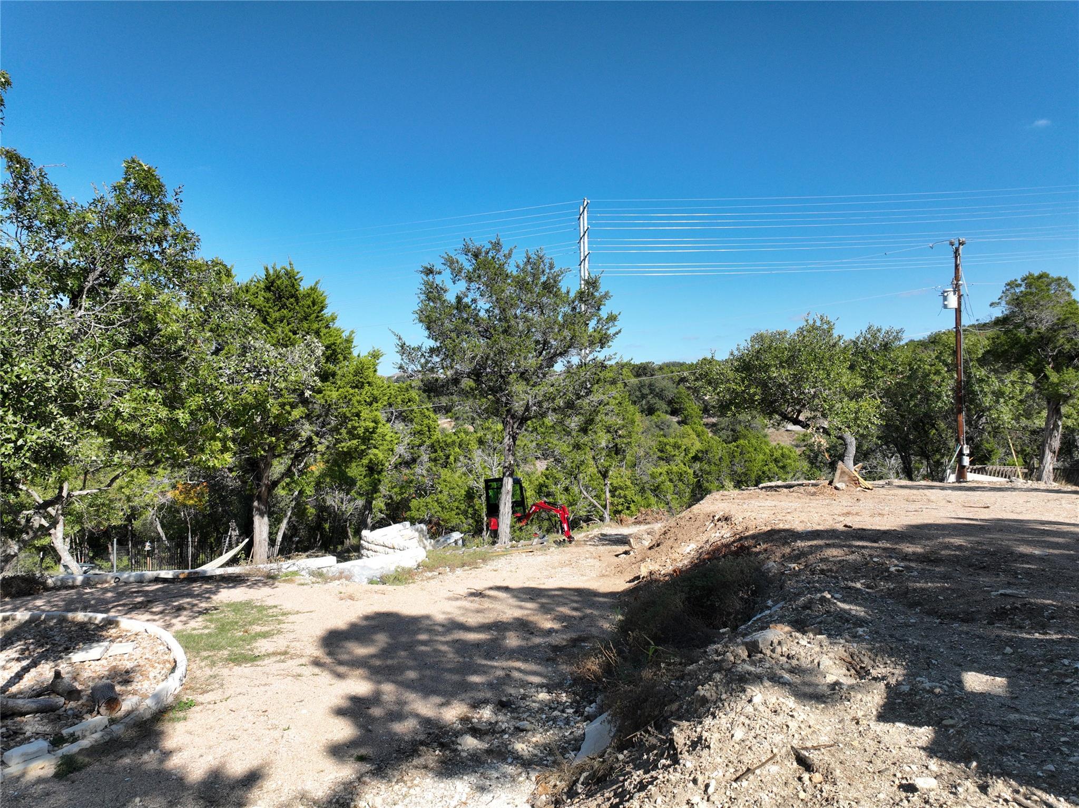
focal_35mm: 24
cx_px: 540
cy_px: 404
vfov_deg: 56.8
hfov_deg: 71.6
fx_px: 748
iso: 100
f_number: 2.8
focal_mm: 12.29
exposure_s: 1/2000
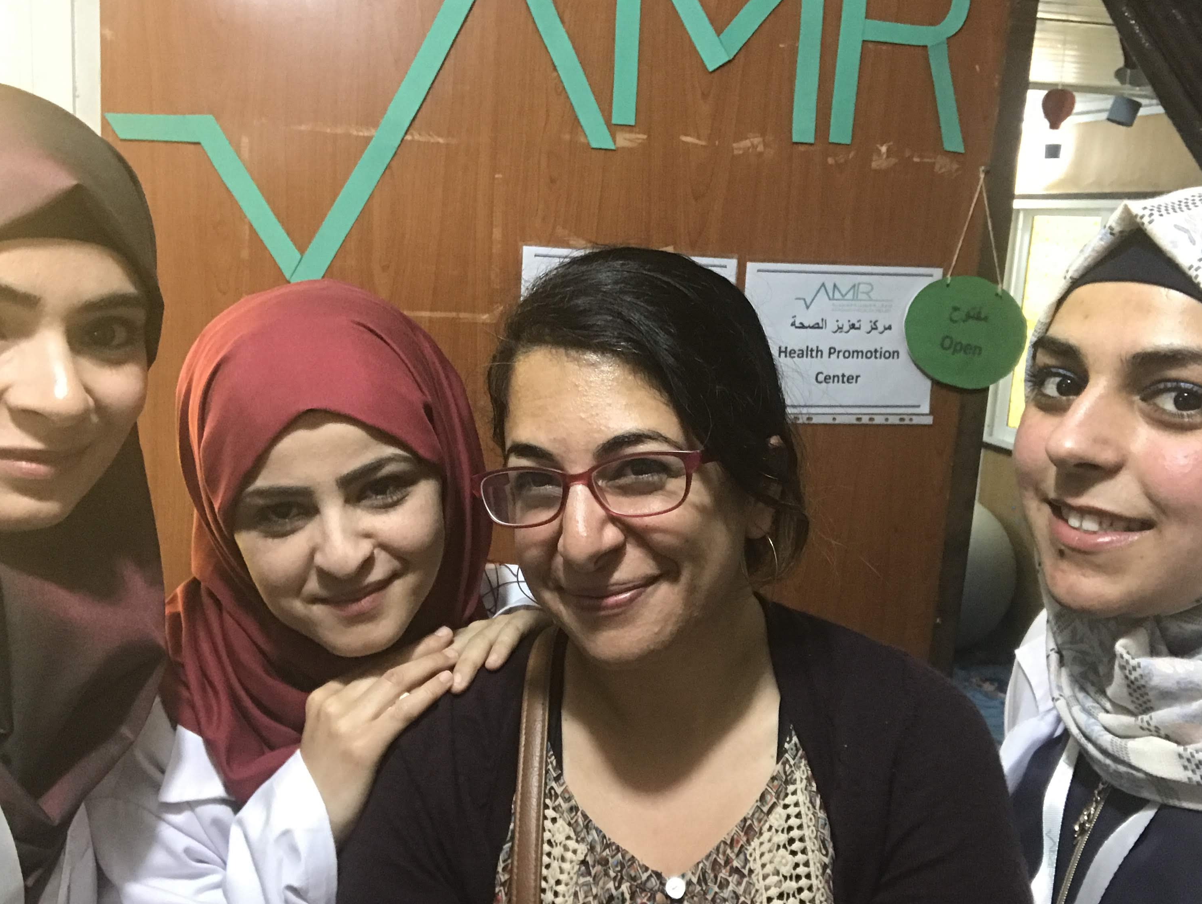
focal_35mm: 33
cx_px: 618
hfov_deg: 55.3
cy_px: 452
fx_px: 1147
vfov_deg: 43.0
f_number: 2.2
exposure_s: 1/33
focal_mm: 2.87
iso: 160
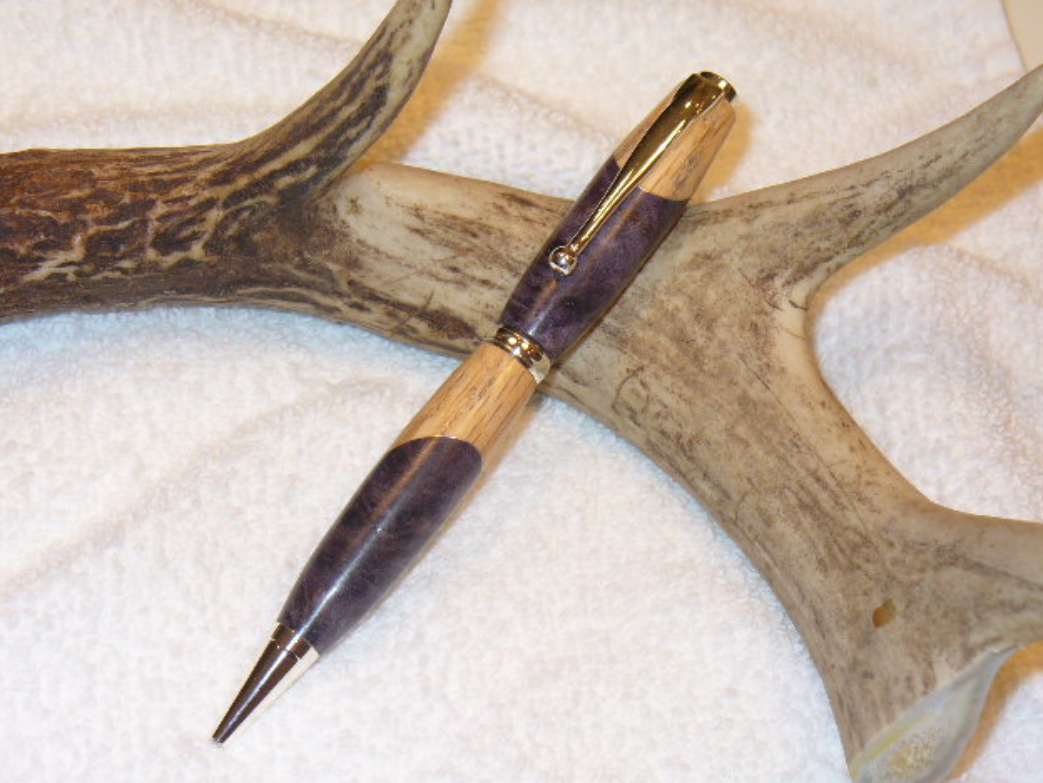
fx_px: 2410
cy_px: 393
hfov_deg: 24.4
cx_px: 520
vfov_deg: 18.4
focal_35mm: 80
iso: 80
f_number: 3.3
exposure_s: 1/60
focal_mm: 12.8
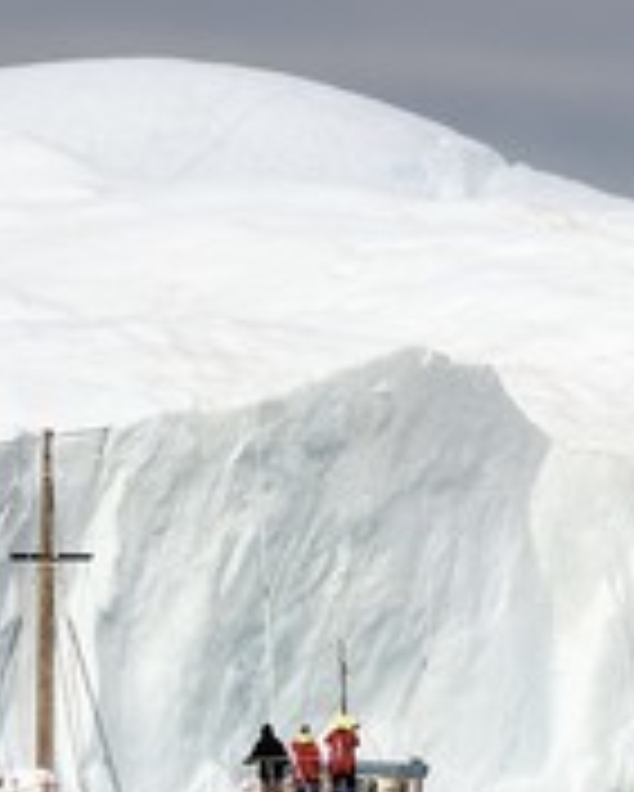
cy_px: 585
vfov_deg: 3.1
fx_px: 14717
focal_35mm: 628
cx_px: -139
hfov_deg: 2.5
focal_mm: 280
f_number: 11
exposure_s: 1/250
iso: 200
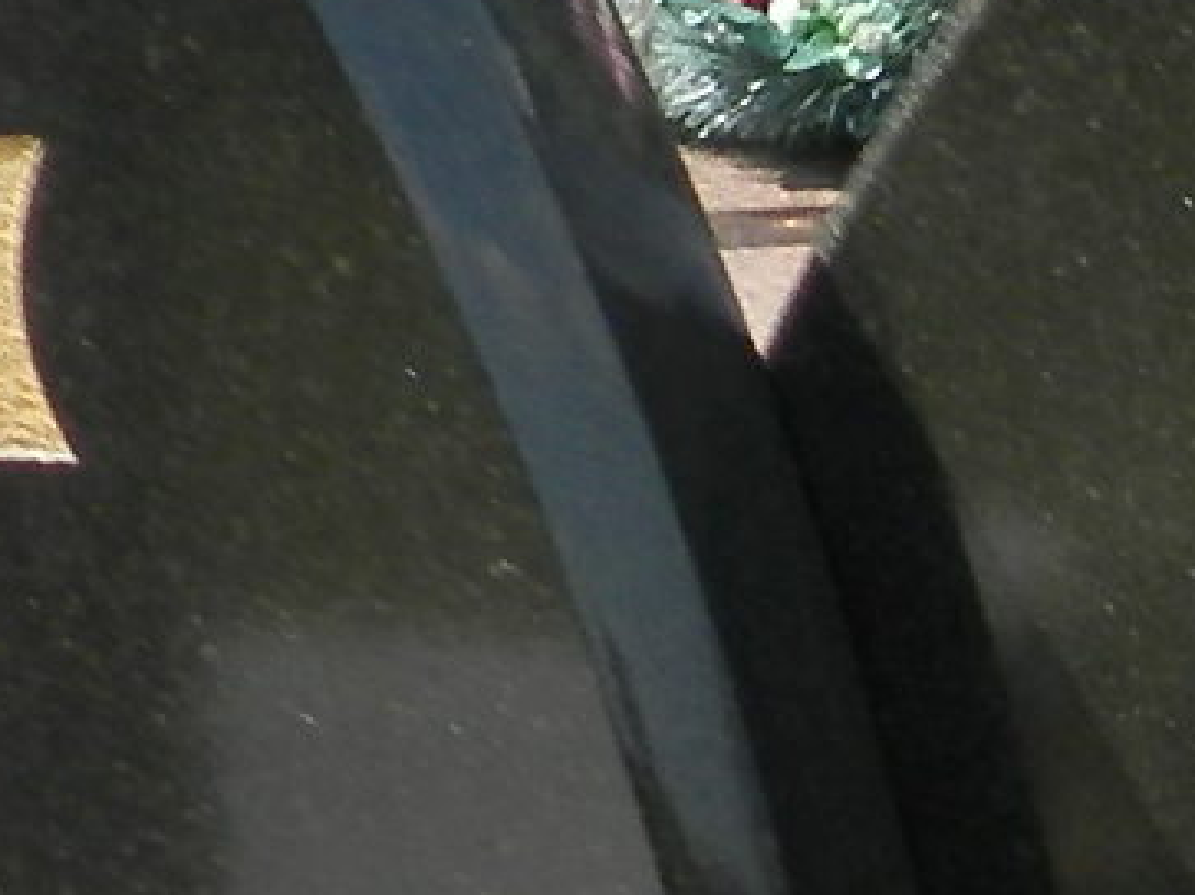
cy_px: 2267
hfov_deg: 4.8
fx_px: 13390
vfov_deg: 3.8
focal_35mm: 388
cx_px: 4168
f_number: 3.8
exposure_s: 1/320
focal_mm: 9.9
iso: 80
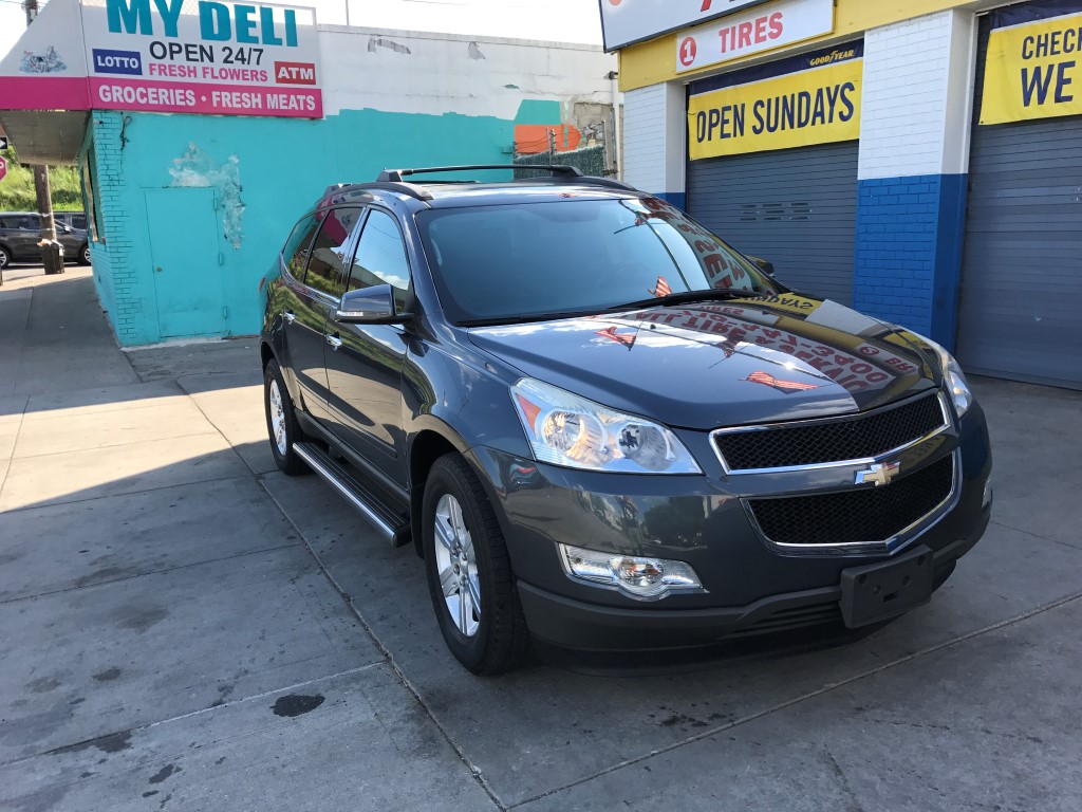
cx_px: 541
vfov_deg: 49.7
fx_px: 875
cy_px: 406
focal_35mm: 28
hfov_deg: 63.4
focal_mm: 3.99
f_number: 1.8
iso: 20
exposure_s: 1/606
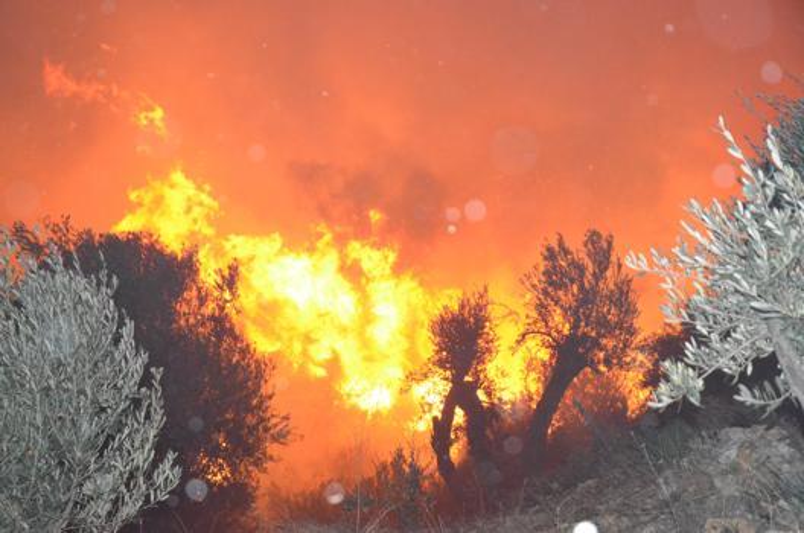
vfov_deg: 21.5
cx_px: 402
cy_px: 266
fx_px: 1404
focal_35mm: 63
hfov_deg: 31.9
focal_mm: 42
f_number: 9
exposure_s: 1/250
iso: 6400
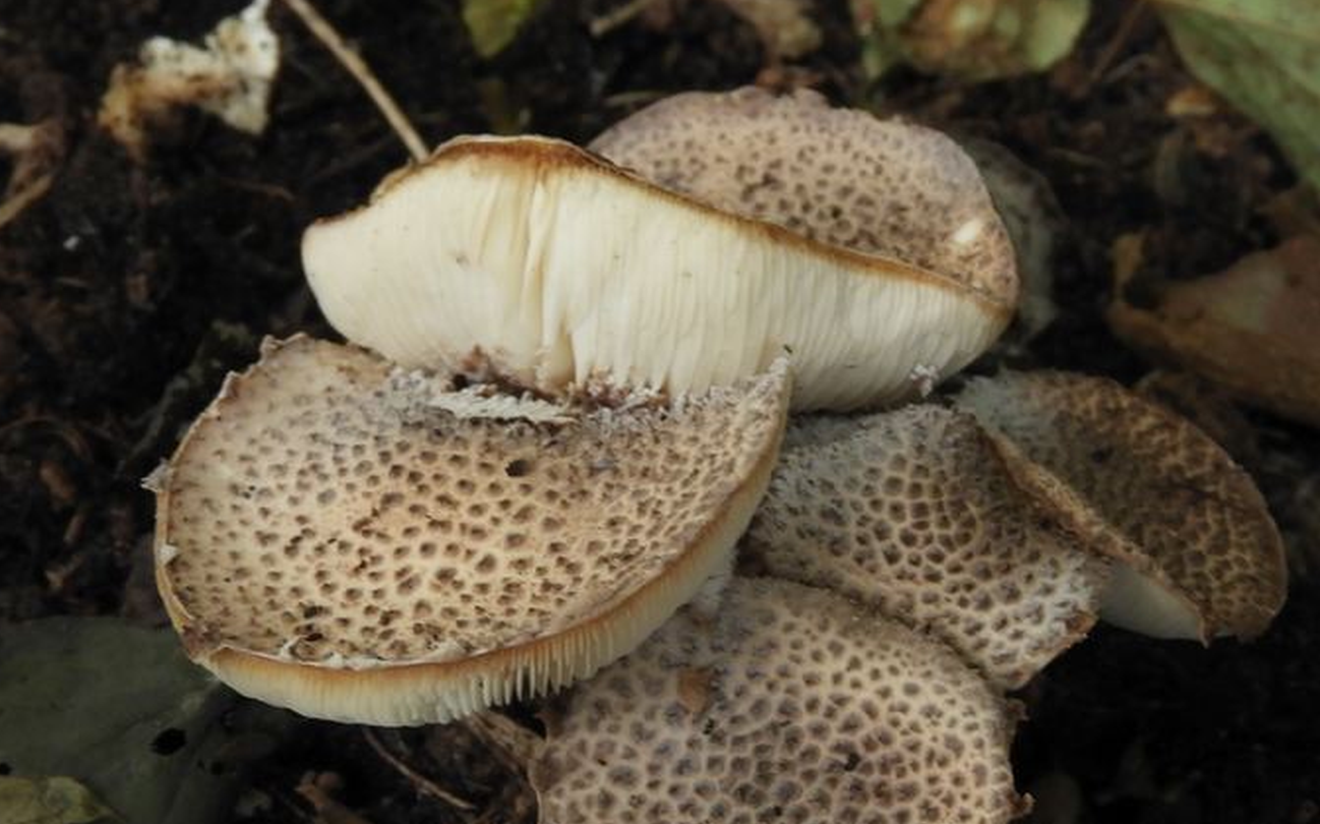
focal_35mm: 64
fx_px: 2302
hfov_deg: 32.0
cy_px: 495
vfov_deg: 20.3
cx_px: 633
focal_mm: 8.1
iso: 180
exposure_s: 1/30
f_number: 4
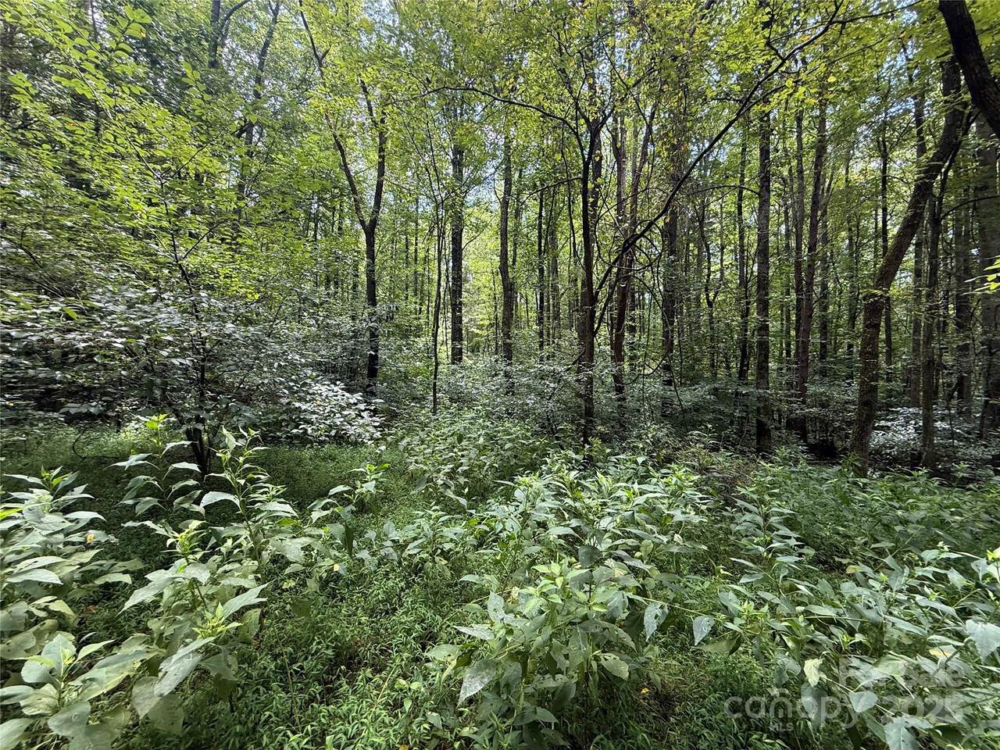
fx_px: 404
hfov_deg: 102.1
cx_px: 500
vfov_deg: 85.7
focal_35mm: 14
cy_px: 375
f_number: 2.2
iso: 100
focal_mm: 2.22
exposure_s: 1/99
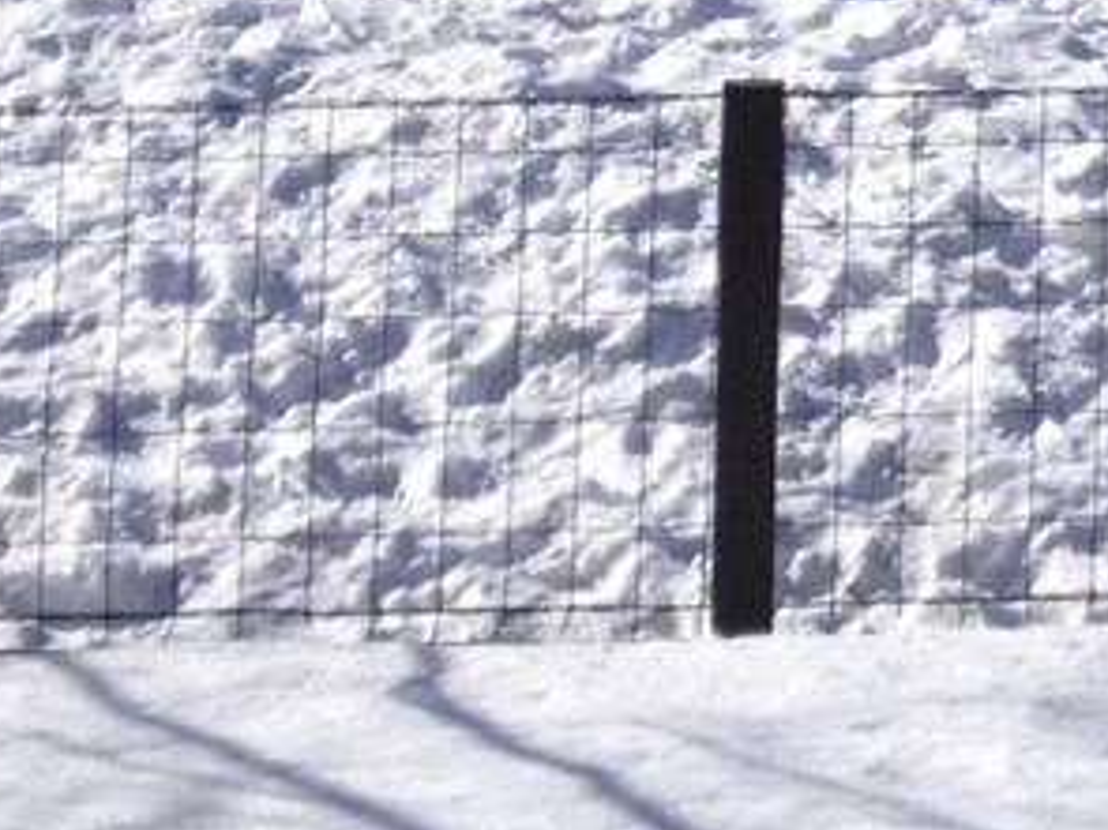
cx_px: 1382
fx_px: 6079
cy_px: -1288
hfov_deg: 10.2
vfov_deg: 7.2
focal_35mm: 190
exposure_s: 1/3460
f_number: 2.4
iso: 50
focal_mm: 4.28
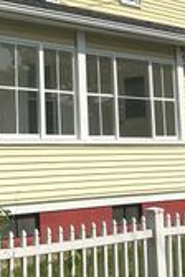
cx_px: 64
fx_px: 763
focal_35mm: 99
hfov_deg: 13.8
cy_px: 49
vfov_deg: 20.3
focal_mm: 6.86
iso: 80
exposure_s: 1/7042
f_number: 1.78
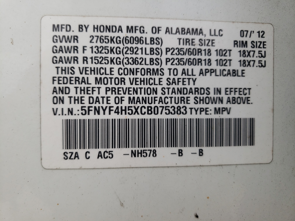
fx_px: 222
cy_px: 110
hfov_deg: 67.3
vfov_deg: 53.1
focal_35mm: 26
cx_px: 148
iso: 50
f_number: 1.5
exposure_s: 1/1111
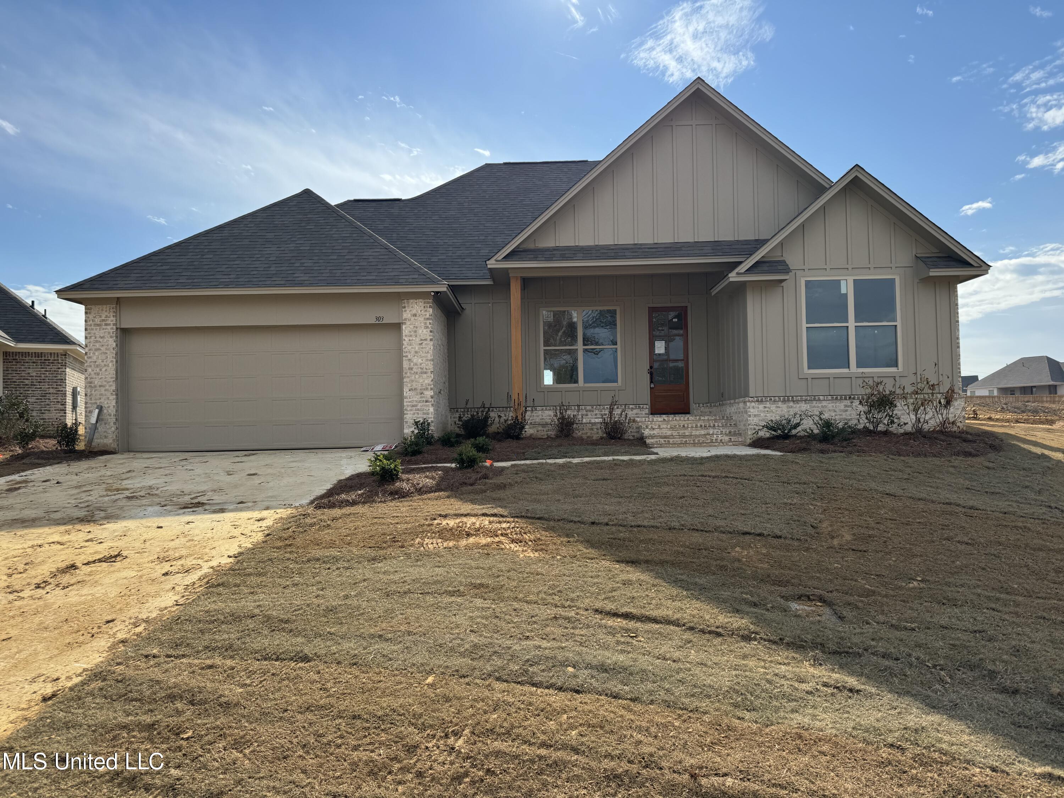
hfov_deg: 71.6
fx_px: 738
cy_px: 399
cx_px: 532
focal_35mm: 24
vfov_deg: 56.8
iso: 80
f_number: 1.78
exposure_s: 1/6410
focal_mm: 6.86
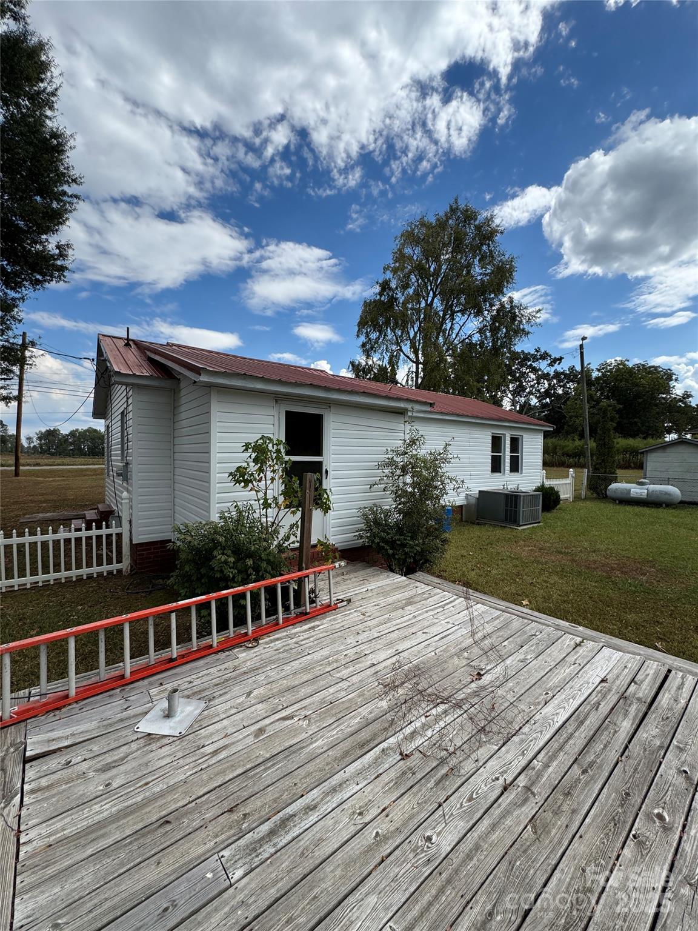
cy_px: 466
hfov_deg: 85.7
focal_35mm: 14
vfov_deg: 102.1
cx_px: 349
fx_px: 376
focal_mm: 2.22
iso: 50
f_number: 2.2
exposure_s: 1/1536
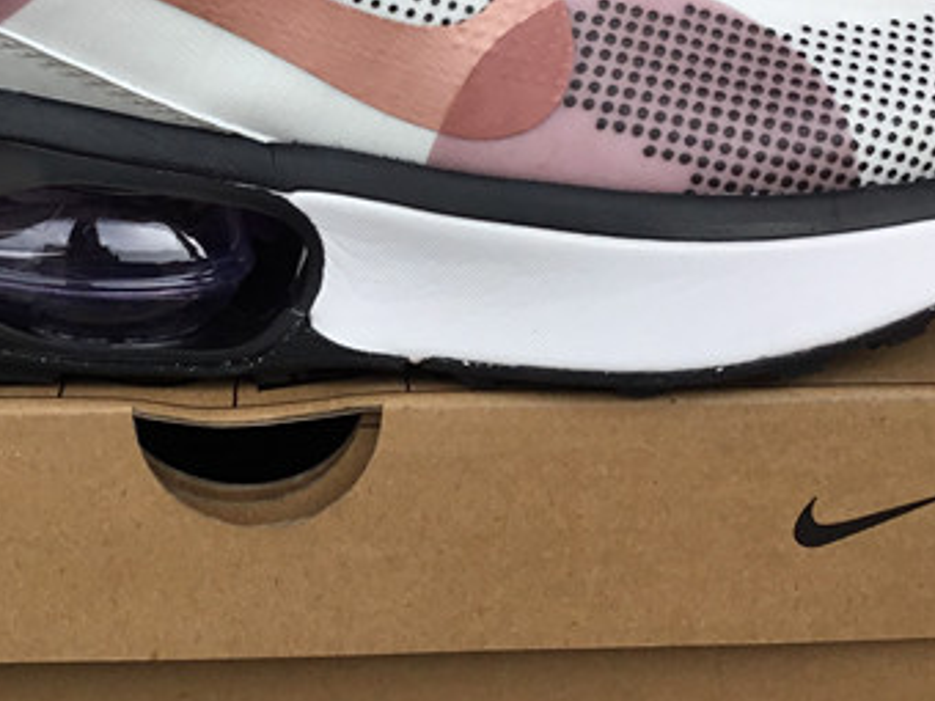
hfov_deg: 23.7
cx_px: 292
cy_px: 199
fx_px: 2215
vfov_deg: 17.9
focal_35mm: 82
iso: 25
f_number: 2.4
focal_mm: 3.3
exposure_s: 1/515
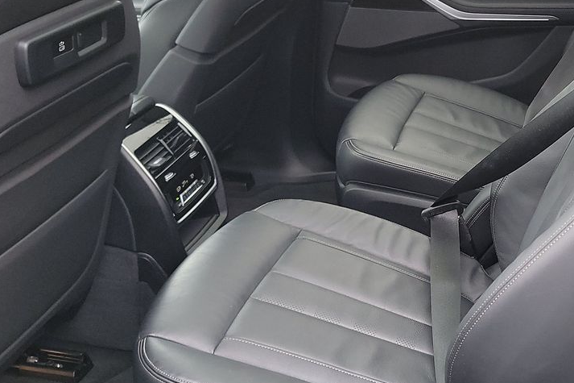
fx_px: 893
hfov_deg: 34.7
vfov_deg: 24.1
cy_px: 156
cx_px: 447
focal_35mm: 56
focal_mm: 6.7
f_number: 1.8
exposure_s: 1/59
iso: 457
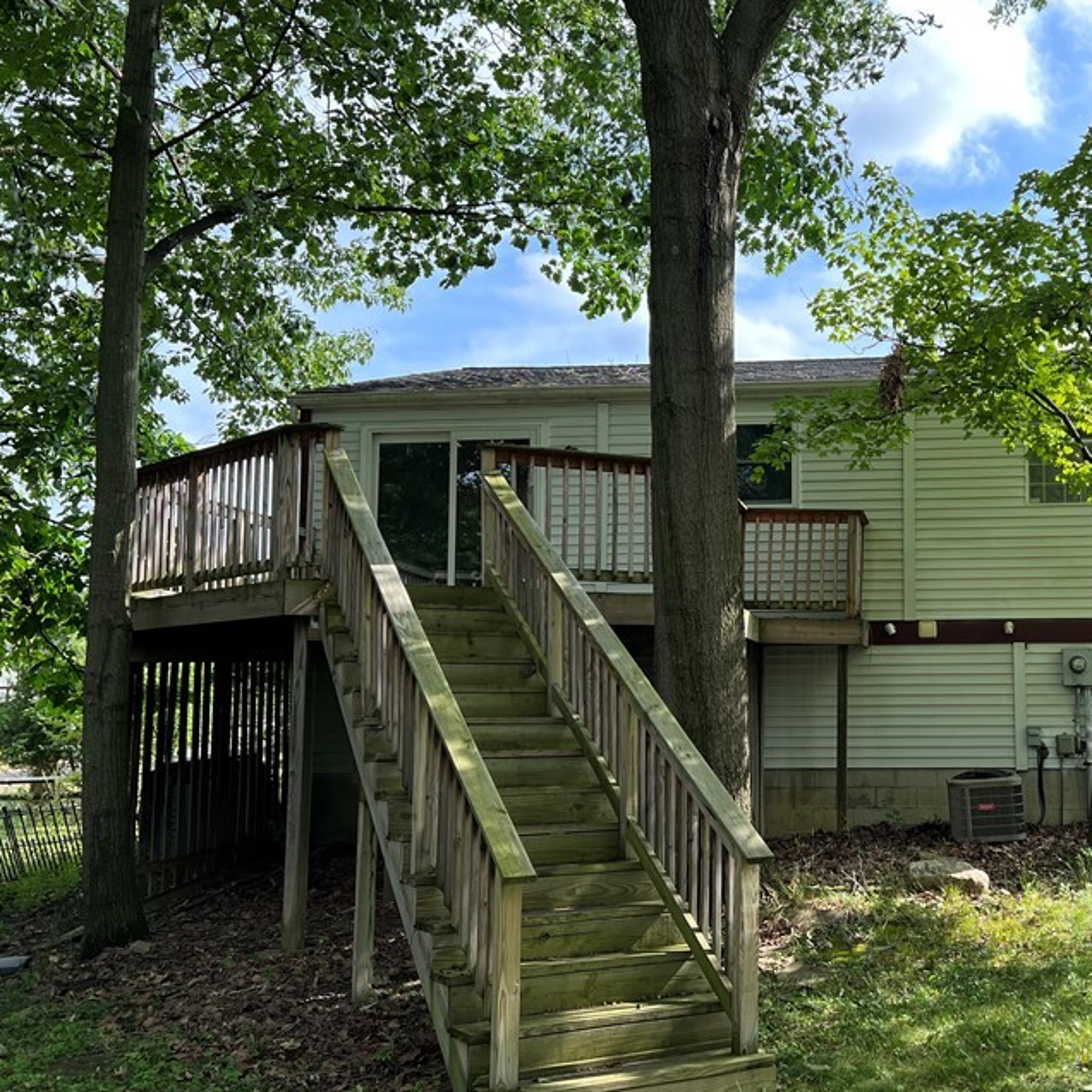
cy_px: 580
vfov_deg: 44.9
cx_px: 850
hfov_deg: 43.2
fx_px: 1321
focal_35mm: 37
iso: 50
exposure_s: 1/982
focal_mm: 5.7
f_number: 1.5
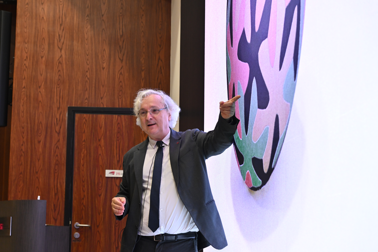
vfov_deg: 18.2
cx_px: 189
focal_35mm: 75
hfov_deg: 27.0
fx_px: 787
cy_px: 126
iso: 1600
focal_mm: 75
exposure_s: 1/60
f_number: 5.6
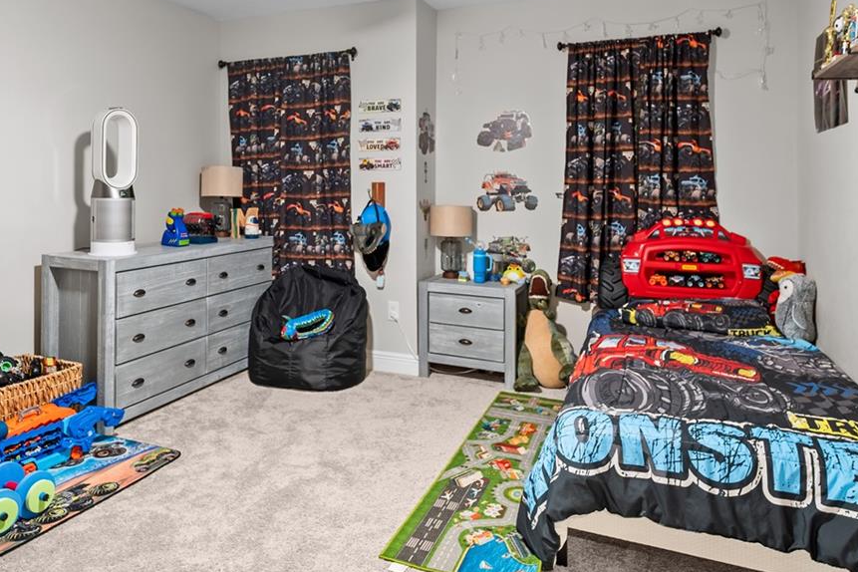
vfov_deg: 49.2
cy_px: 228
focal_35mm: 26
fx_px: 620
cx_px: 367
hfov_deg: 69.0
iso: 100
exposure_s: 5
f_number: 4
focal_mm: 14
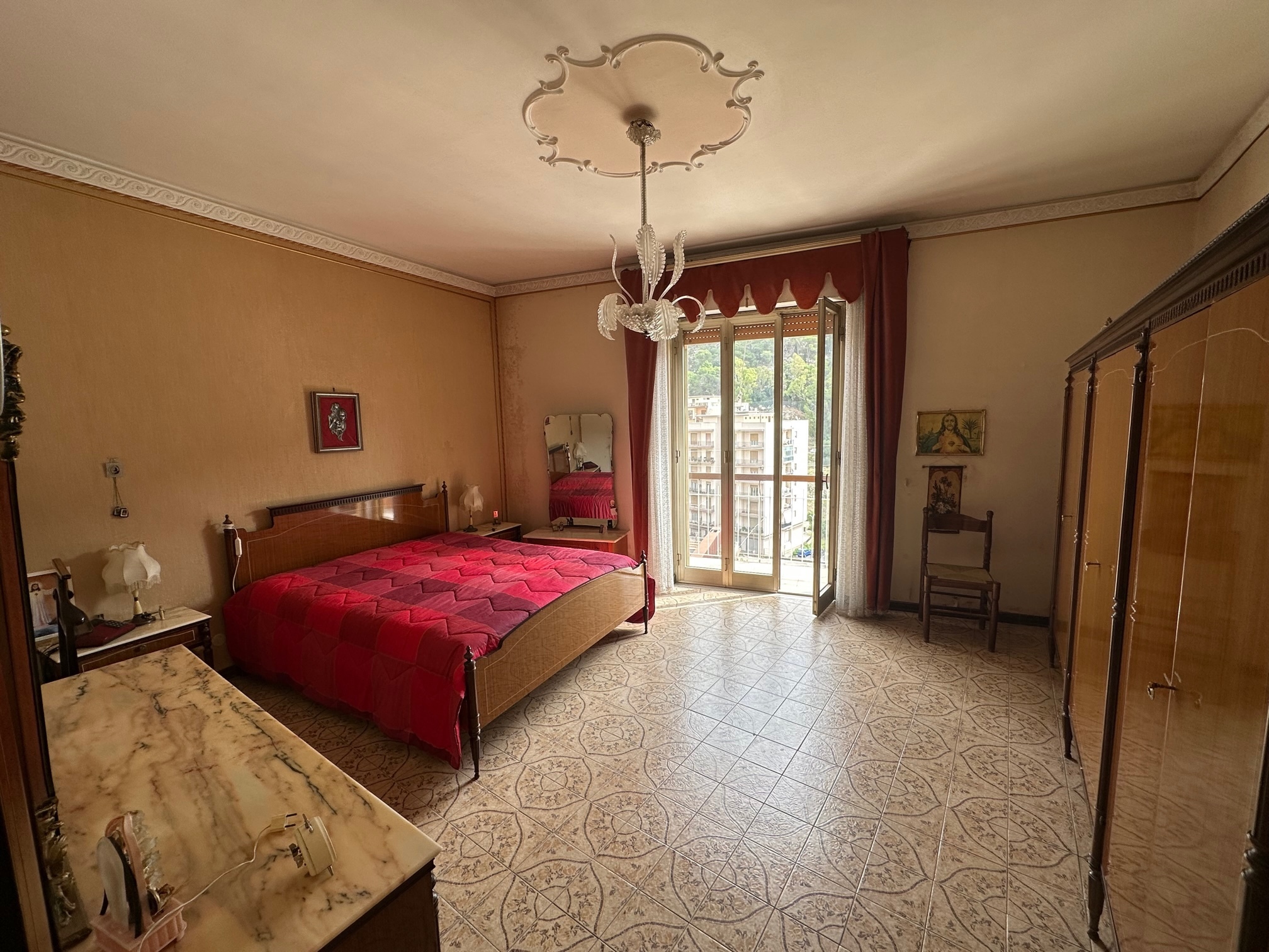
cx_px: 634
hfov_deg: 102.1
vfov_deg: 85.7
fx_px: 513
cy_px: 476
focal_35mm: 14
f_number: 2.2
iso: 40
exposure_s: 1/166
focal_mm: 2.22
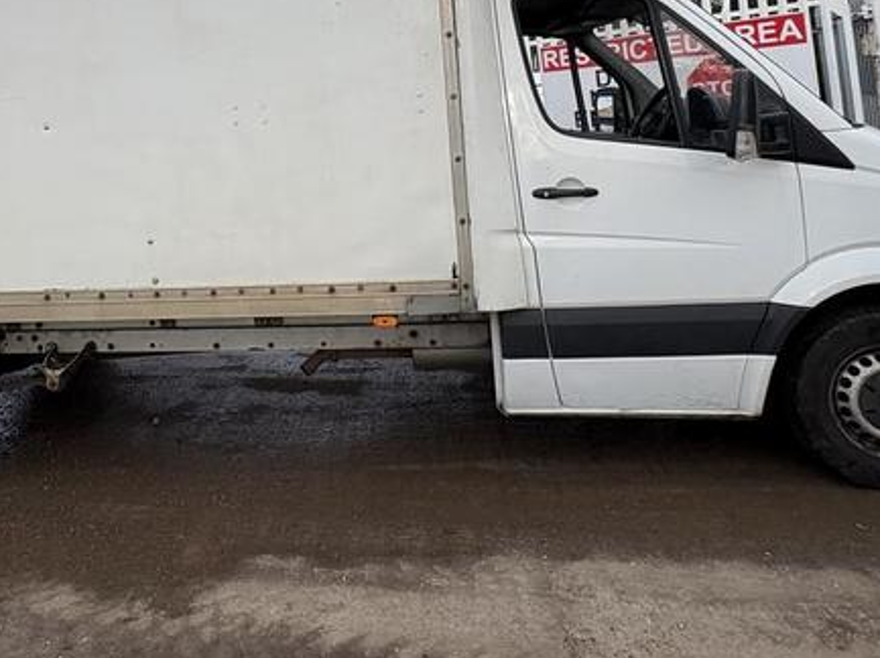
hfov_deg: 60.7
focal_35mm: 29
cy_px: 83
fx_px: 737
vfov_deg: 44.4
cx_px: 319
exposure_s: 1/541
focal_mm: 2.22
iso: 40
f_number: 2.2
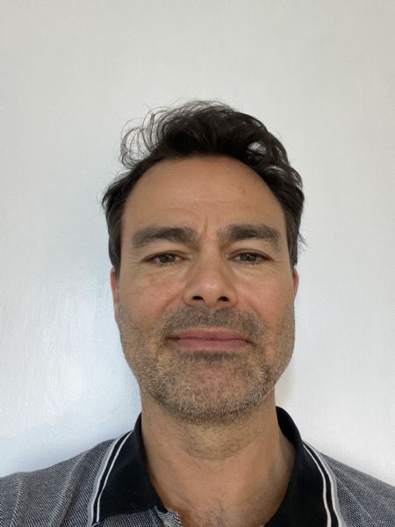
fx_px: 456
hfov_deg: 46.8
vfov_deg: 60.0
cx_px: 198
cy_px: 264
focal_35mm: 30
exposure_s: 1/33
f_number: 2.2
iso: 250
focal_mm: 2.71
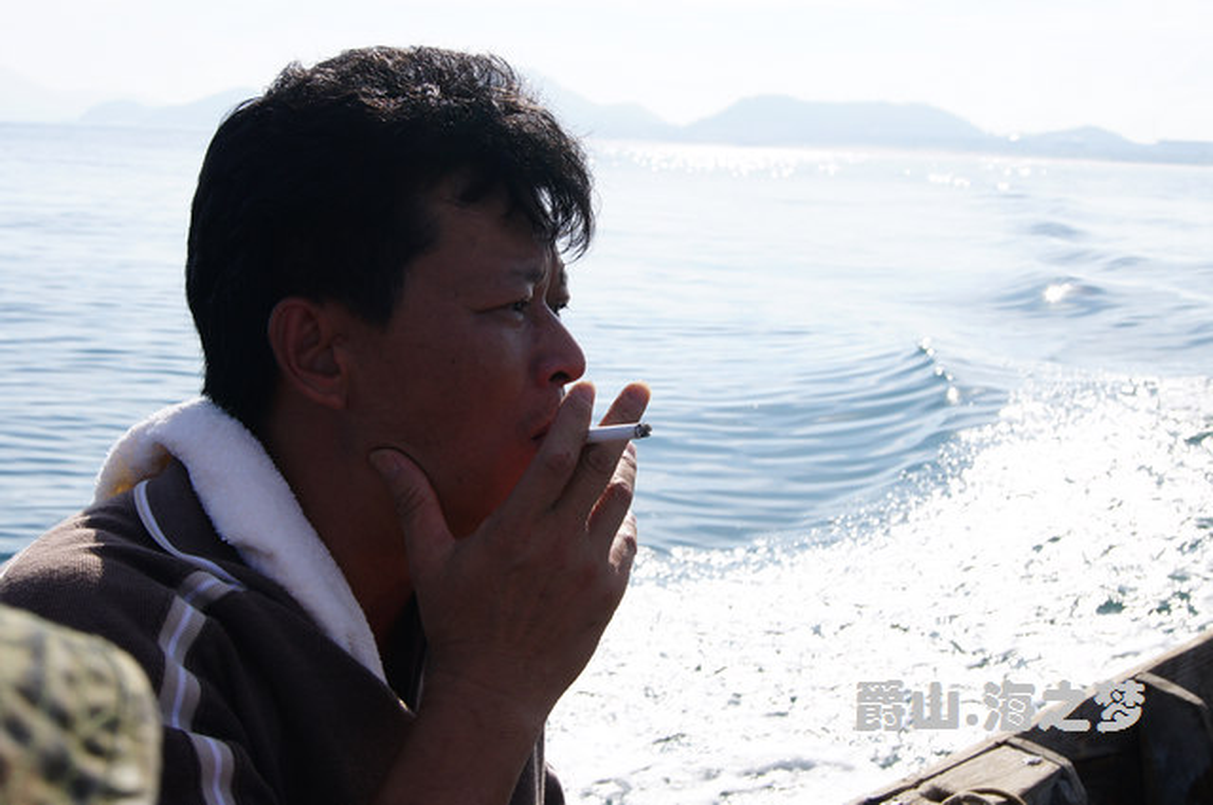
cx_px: 606
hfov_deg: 37.9
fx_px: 1767
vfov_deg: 25.7
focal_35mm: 52
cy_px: 402
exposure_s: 1/500
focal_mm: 35
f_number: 9
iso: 200
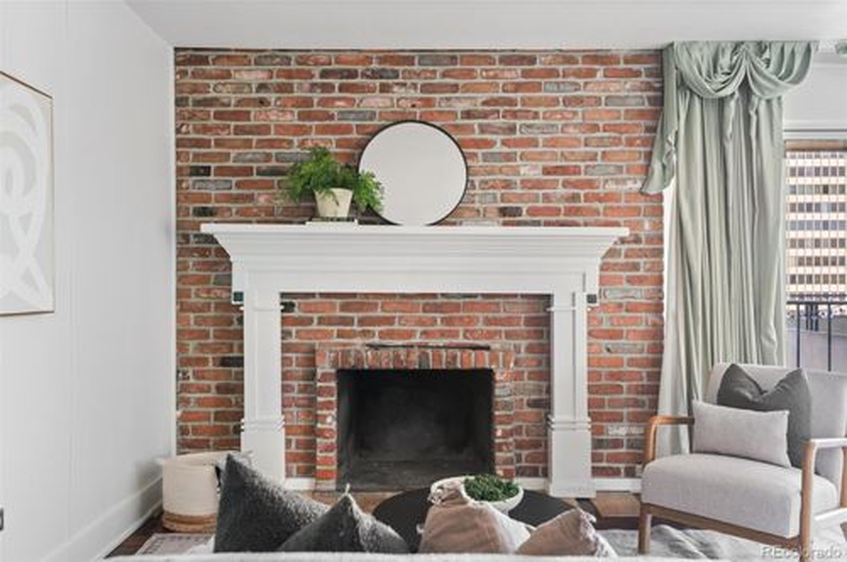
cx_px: 424
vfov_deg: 43.5
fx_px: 705
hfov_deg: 62.0
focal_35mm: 30
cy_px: 281
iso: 400
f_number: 8
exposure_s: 1/2
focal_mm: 30
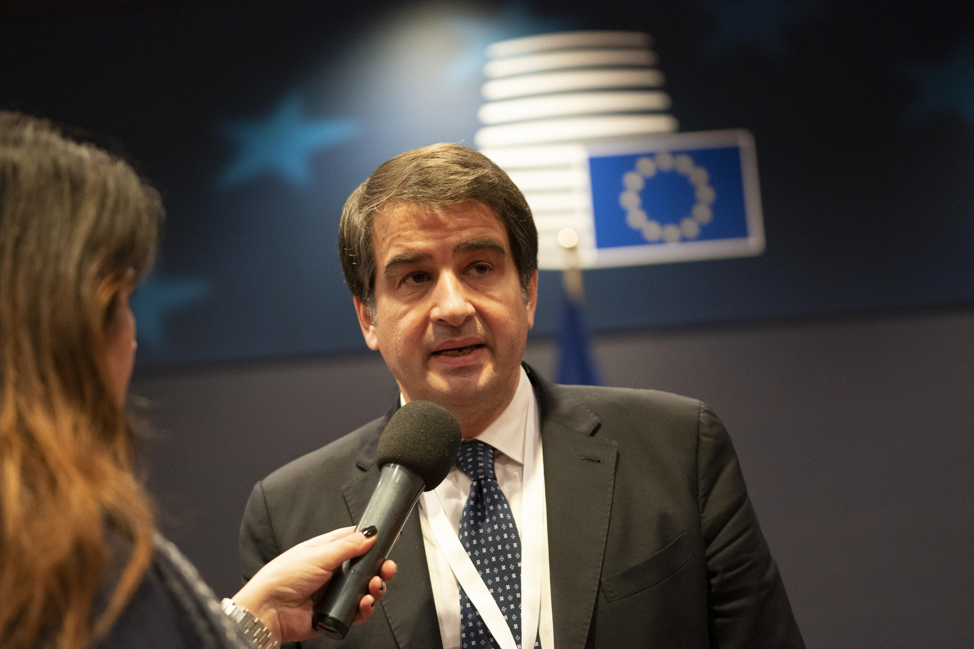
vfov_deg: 19.5
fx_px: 1894
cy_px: 324
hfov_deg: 28.8
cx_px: 487
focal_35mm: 70
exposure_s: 1/200
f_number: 2.8
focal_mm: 70
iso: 4000
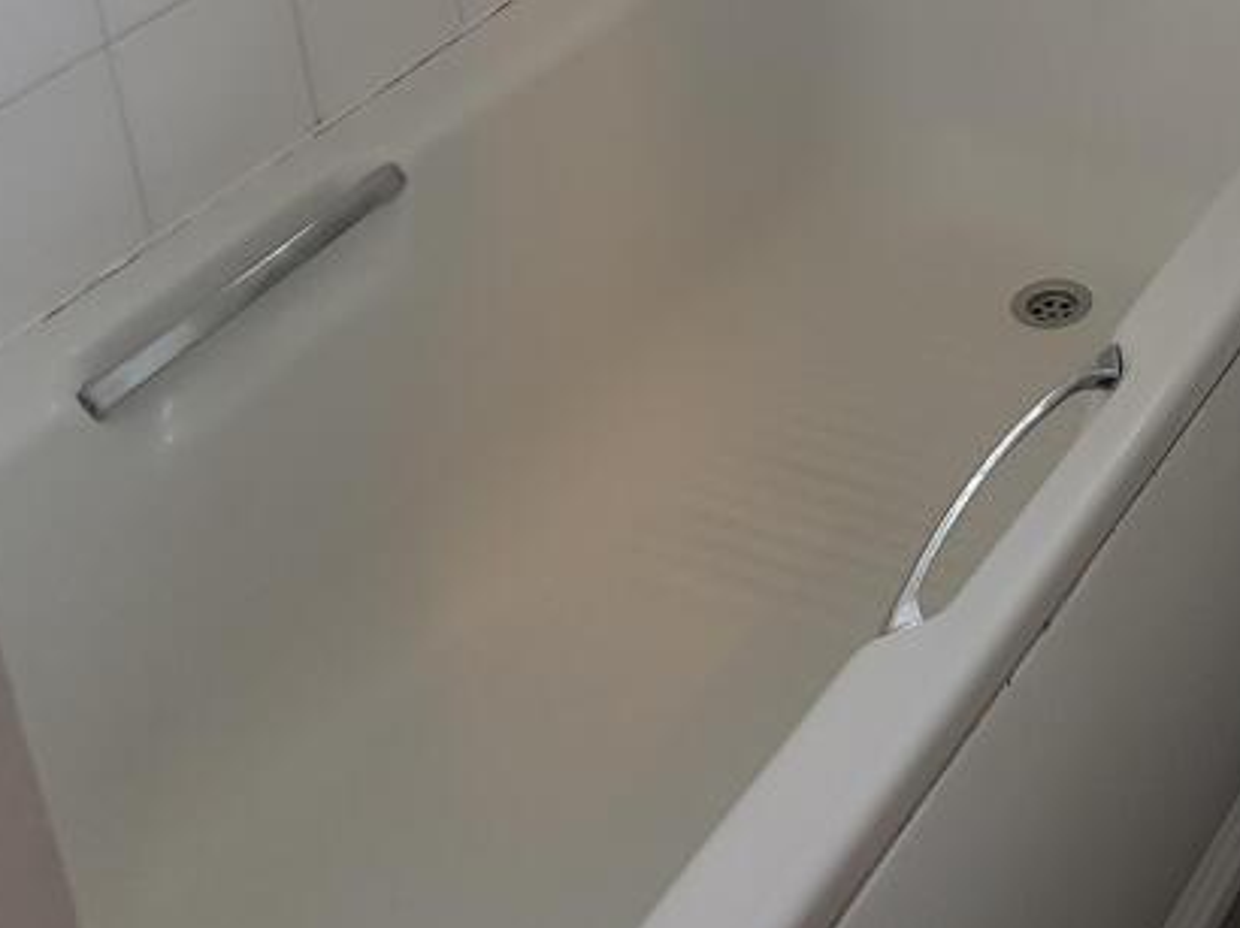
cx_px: 1527
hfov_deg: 26.2
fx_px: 2327
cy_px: -148
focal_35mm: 65
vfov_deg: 21.2
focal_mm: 4.2
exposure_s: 1/17
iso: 200
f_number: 1.7
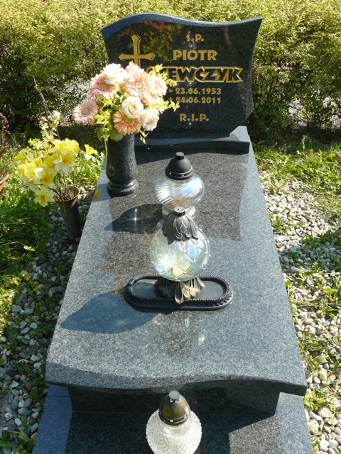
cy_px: 227
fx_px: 473
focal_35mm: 36
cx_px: 170
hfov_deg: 39.7
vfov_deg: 51.4
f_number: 4.5
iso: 100
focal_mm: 6
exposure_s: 1/200
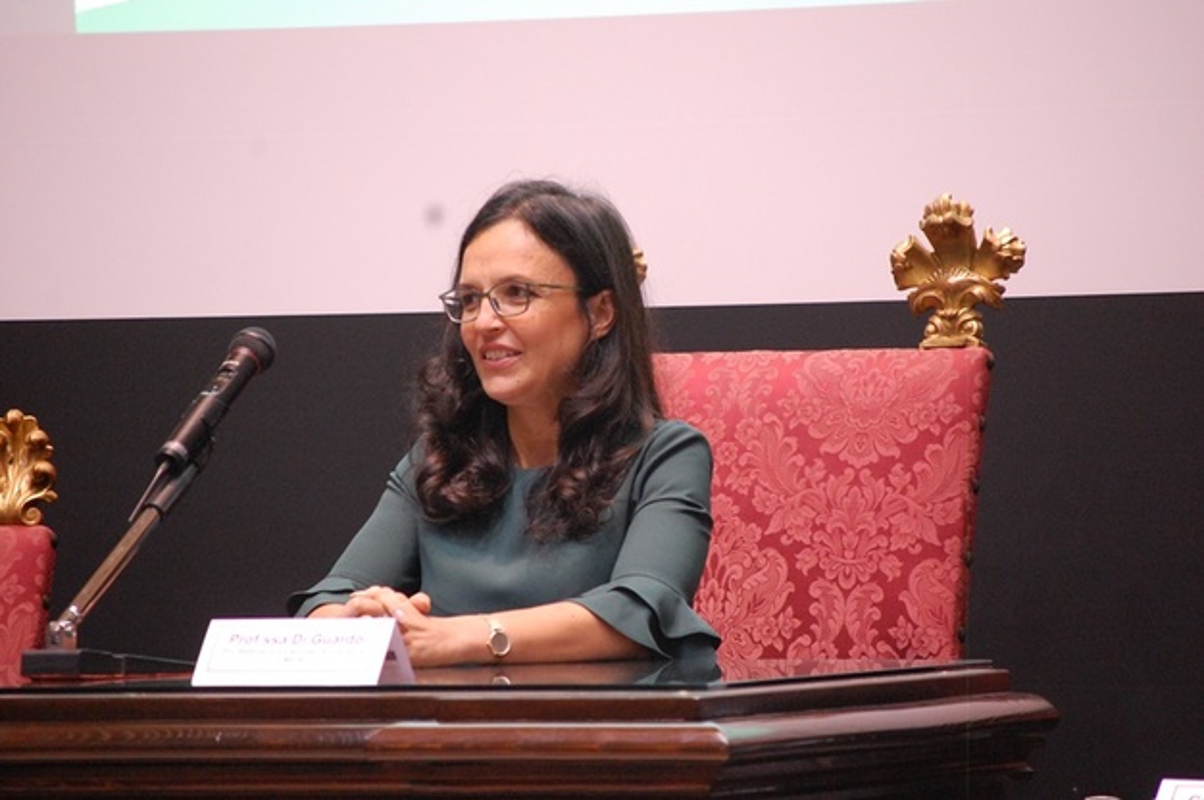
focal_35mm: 240
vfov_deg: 5.7
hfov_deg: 8.6
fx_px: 8018
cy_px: 400
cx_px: 602
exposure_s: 1/25
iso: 1600
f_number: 5.3
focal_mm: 160
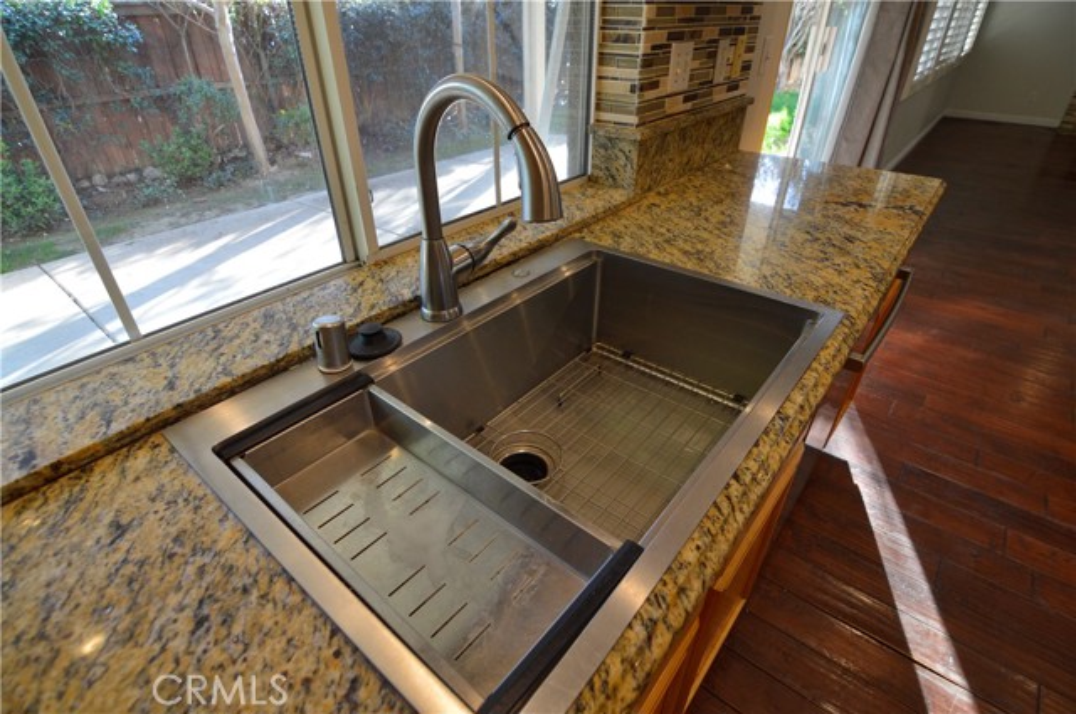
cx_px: 538
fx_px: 493
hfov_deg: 95.1
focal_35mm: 16
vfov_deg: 71.9
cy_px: 357
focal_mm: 11
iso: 400
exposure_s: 1/80
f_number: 4.5
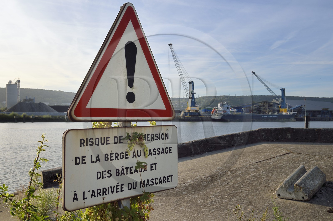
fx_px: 370
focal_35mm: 40
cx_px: 166
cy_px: 110
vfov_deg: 33.3
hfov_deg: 48.5
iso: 200
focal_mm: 40
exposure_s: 1/400
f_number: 10
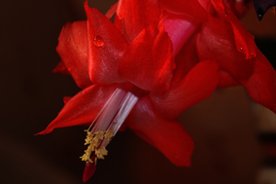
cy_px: 60
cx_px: 198
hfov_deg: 15.6
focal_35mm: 131
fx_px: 1002
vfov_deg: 10.5
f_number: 5.6
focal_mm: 55
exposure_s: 1/60
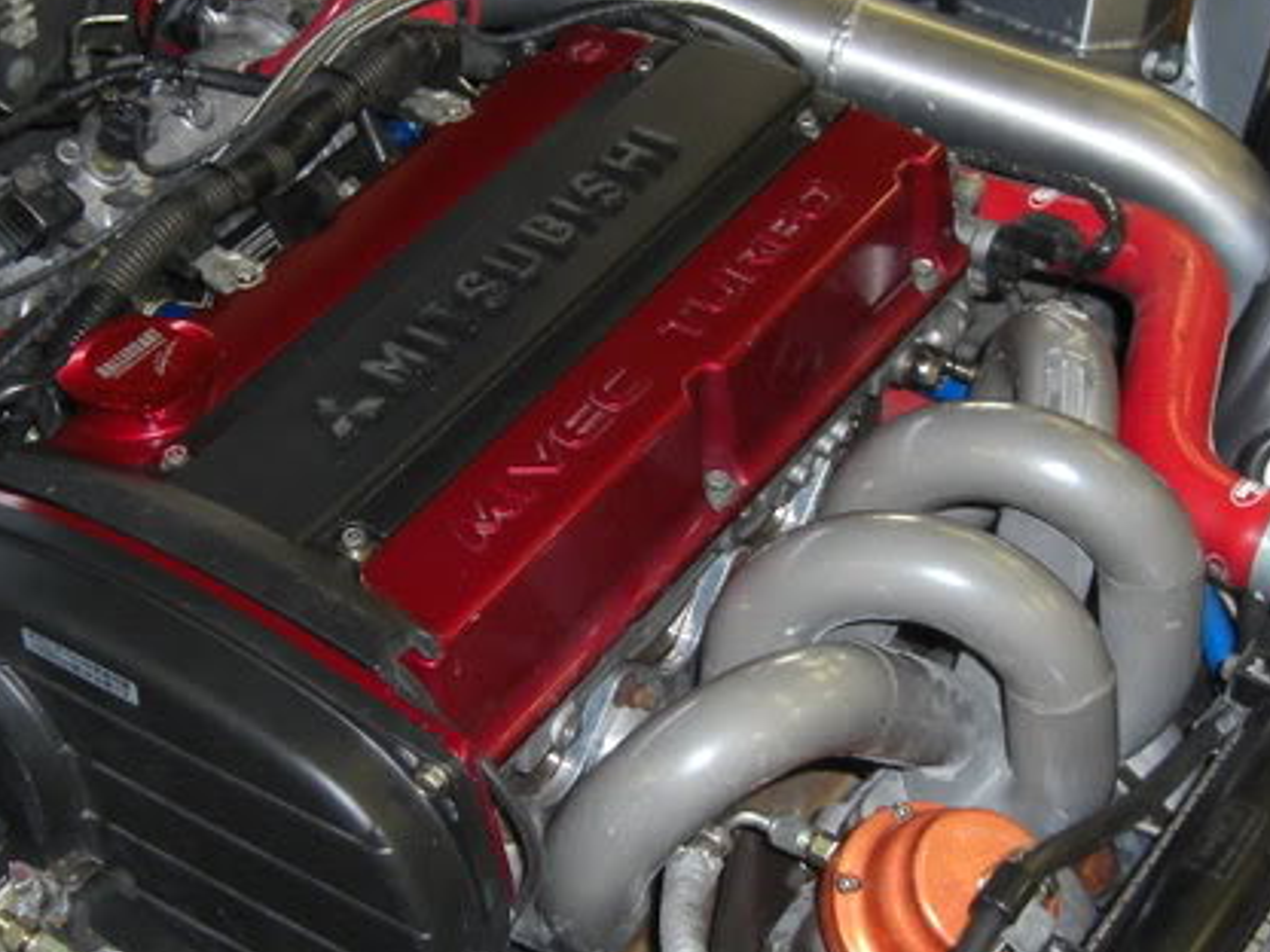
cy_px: 452
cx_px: 556
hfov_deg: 26.7
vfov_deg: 20.2
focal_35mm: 73
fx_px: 2678
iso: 100
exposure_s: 1/30
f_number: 2.8
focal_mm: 7.9
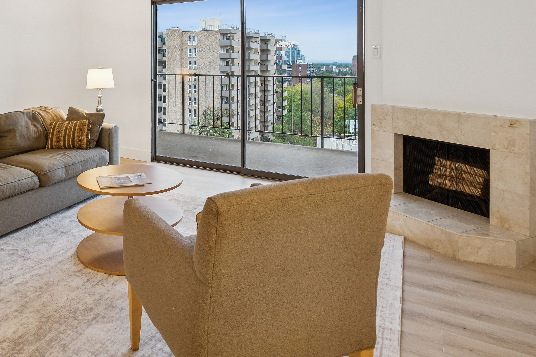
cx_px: 153
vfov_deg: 45.8
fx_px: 402
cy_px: 80
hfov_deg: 64.5
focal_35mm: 27
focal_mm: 16
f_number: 9
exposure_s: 1/15
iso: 400
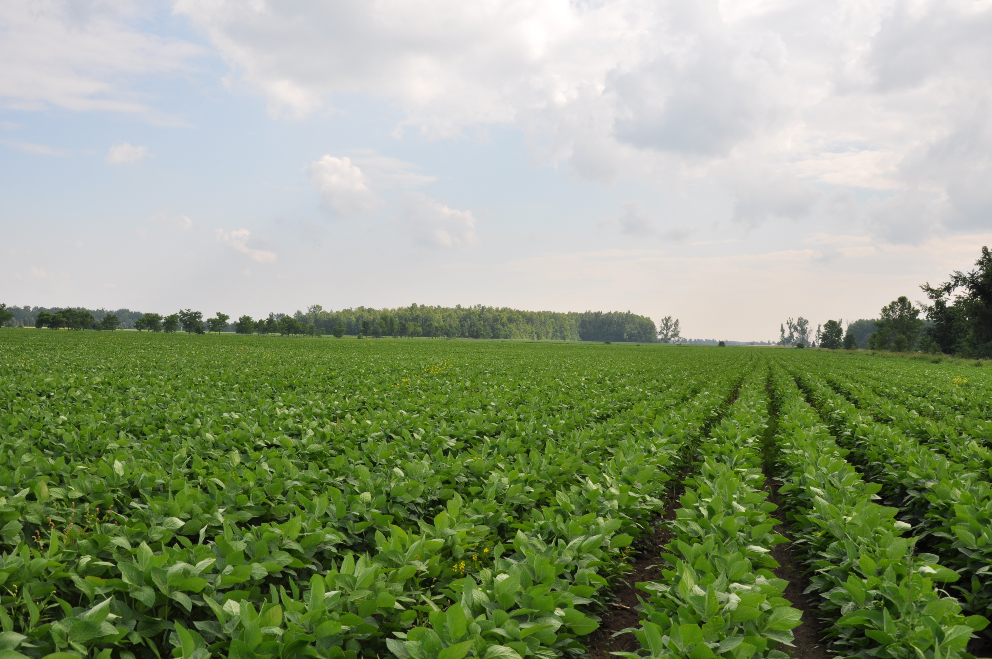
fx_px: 991
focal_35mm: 36
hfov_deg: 53.2
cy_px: 330
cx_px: 496
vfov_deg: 36.8
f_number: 9
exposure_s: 1/320
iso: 200
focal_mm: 24
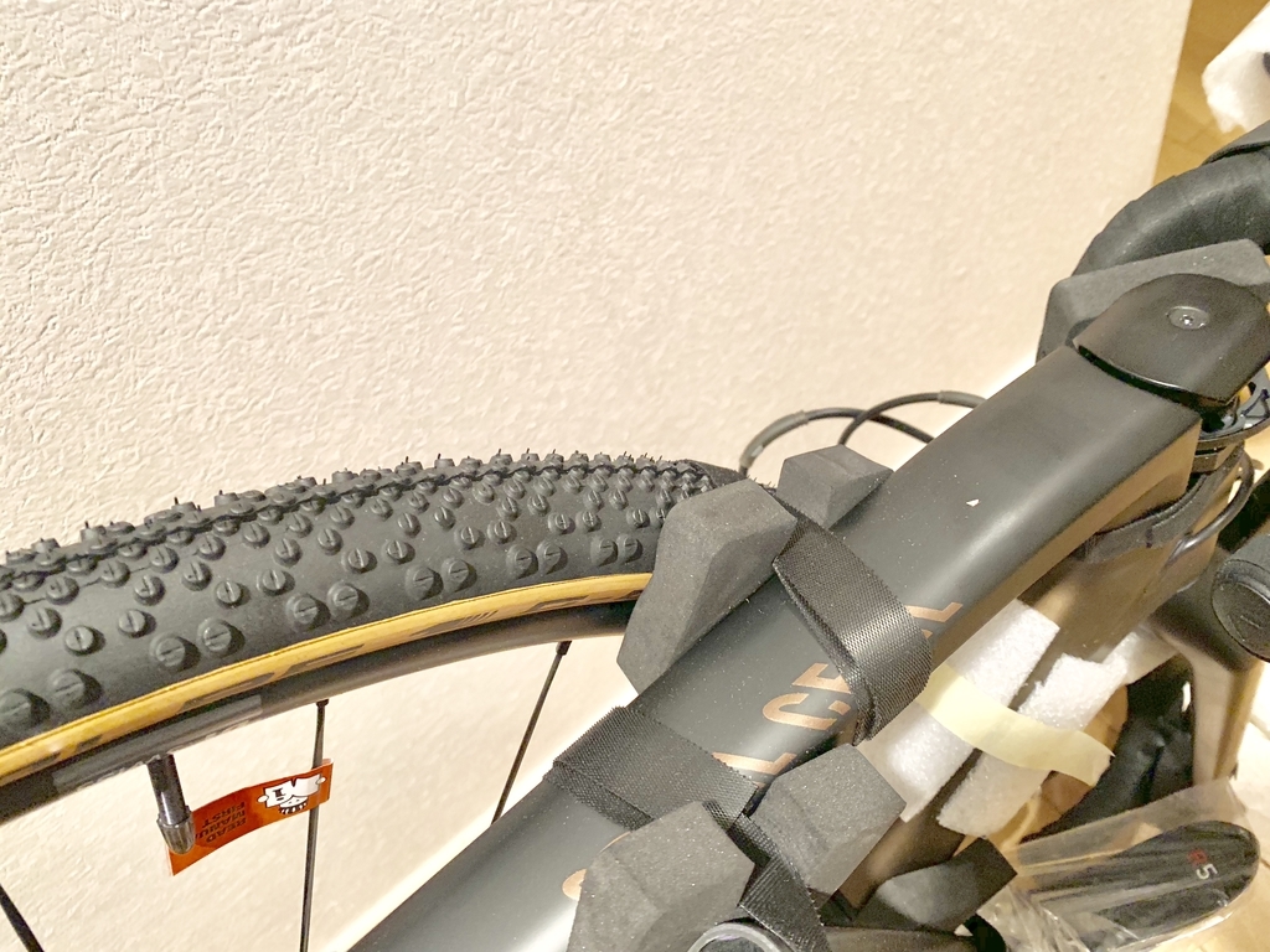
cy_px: 476
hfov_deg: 67.3
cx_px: 635
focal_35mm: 26
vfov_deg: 53.1
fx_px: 954
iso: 400
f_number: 1.8
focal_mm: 4.25
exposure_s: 1/33
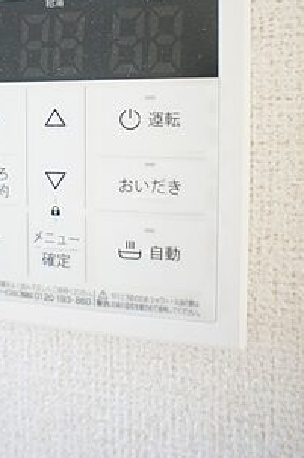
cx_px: 76
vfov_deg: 49.5
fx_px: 483
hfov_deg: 34.2
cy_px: 138
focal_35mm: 38
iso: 800
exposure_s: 1/30
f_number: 2.8
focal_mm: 16
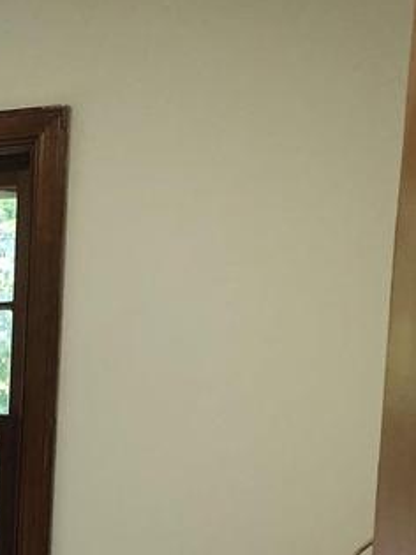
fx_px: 1539
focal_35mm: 96
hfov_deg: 14.1
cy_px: 745
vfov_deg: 18.8
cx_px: -273
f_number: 1.8
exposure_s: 1/40
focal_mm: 3.99
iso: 25
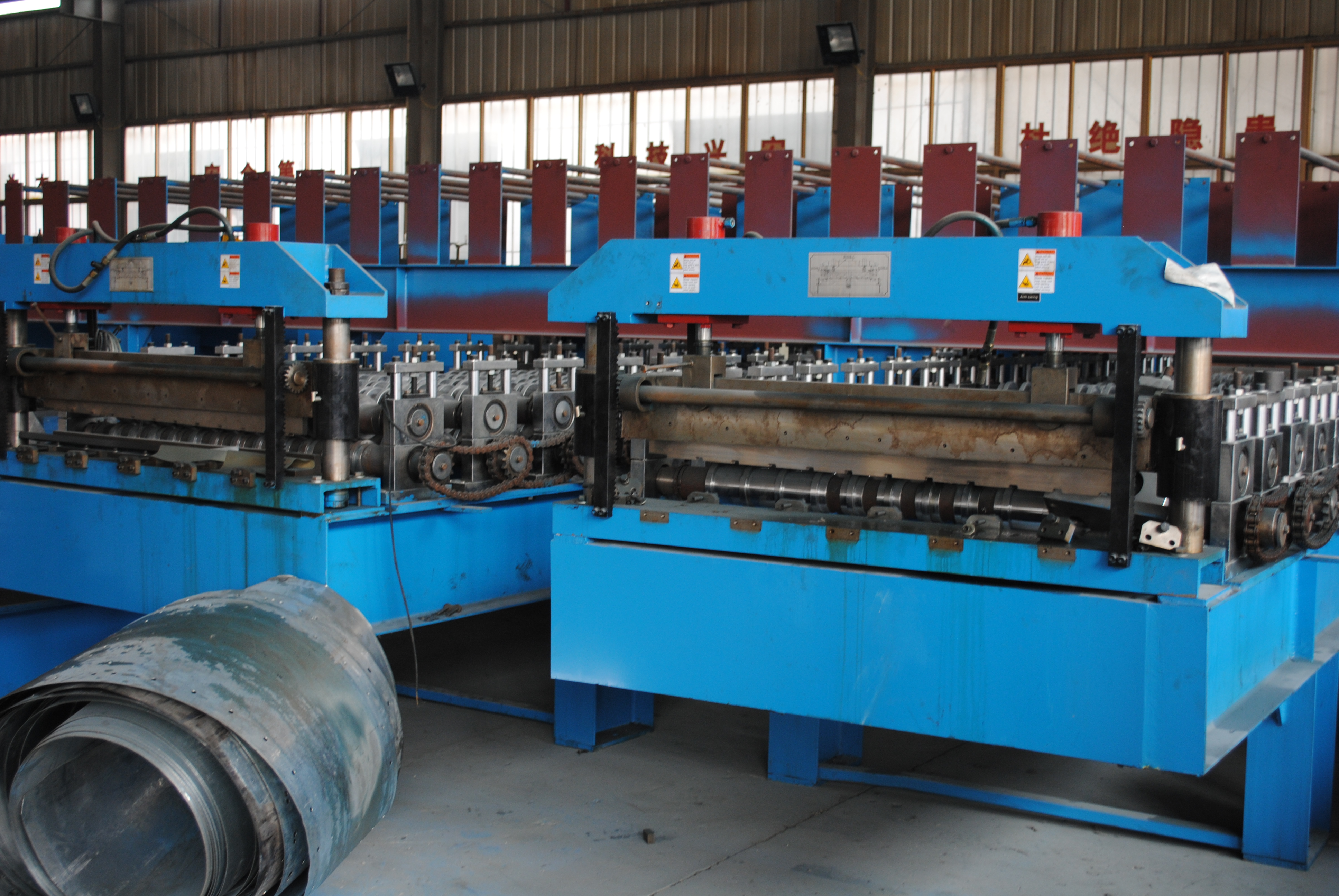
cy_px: 448
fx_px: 1676
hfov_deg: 43.6
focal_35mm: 45
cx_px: 670
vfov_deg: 29.9
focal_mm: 30
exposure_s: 1/30
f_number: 4.5
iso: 200
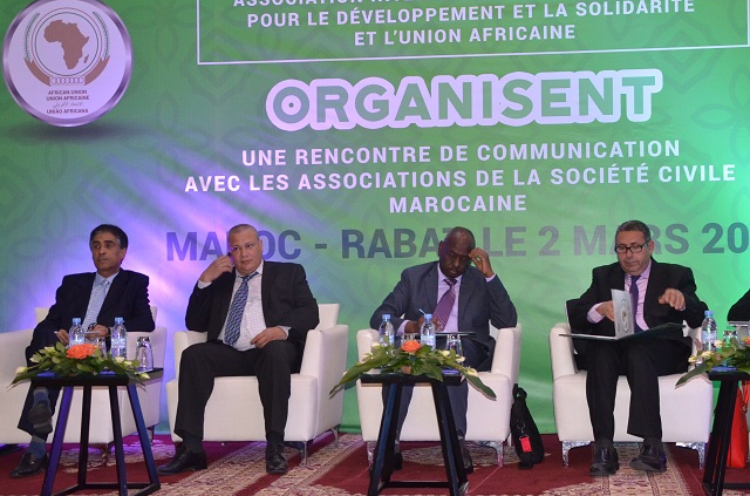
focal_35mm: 60
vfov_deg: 22.5
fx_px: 1247
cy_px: 227
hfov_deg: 33.4
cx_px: 451
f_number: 5.6
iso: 1600
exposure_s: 1/60
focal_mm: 32
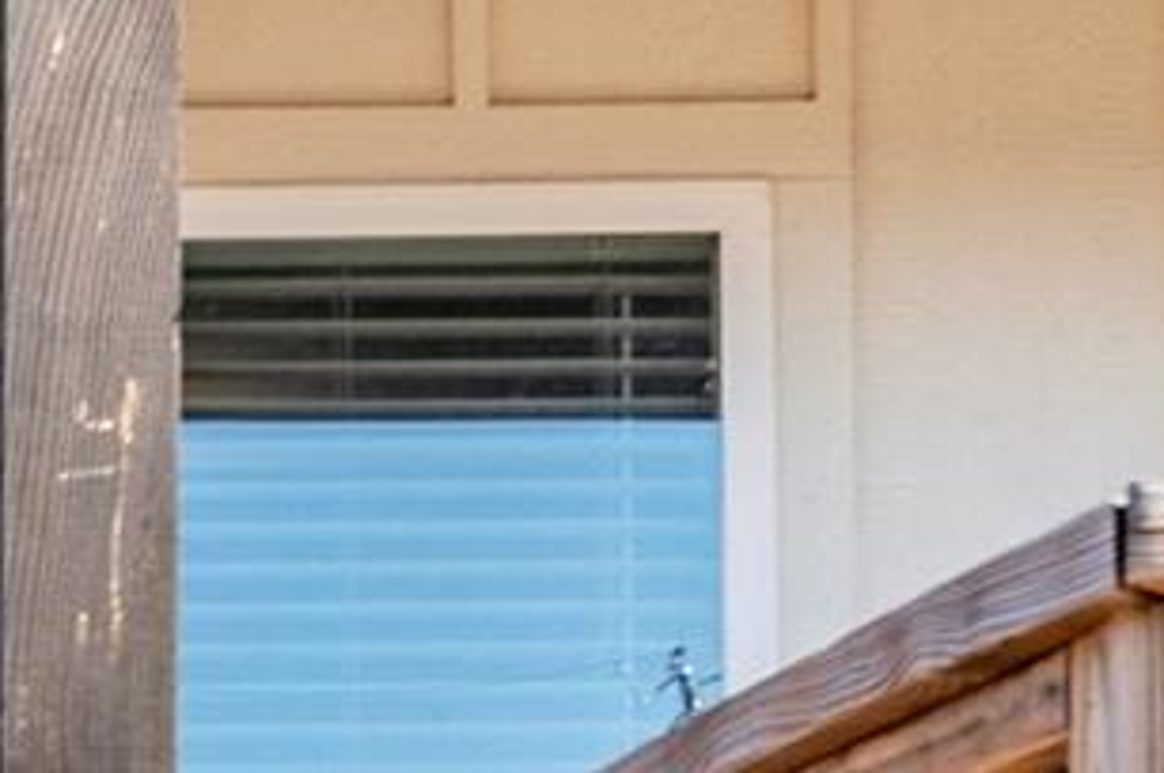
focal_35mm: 147
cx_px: -1054
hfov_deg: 12.5
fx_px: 4748
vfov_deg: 8.8
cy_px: 1544
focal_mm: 15
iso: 250
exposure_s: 1/400
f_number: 9
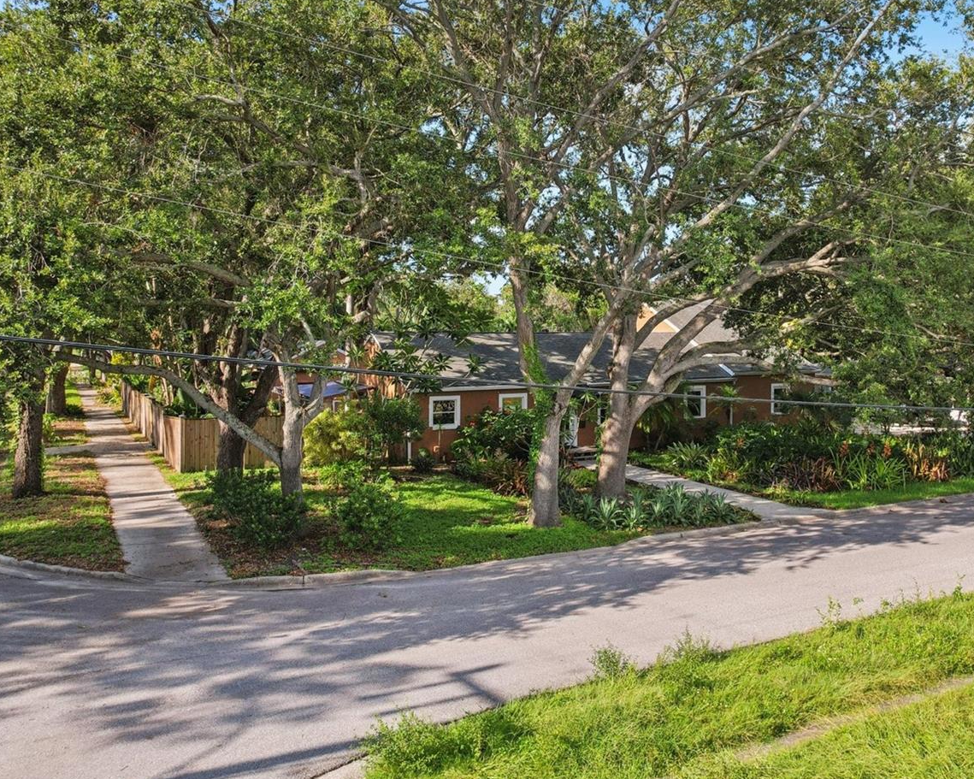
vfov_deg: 49.9
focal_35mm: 29
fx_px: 836
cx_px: 597
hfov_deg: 59.8
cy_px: 343
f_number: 2.8
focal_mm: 8.38
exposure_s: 1/800
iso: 110
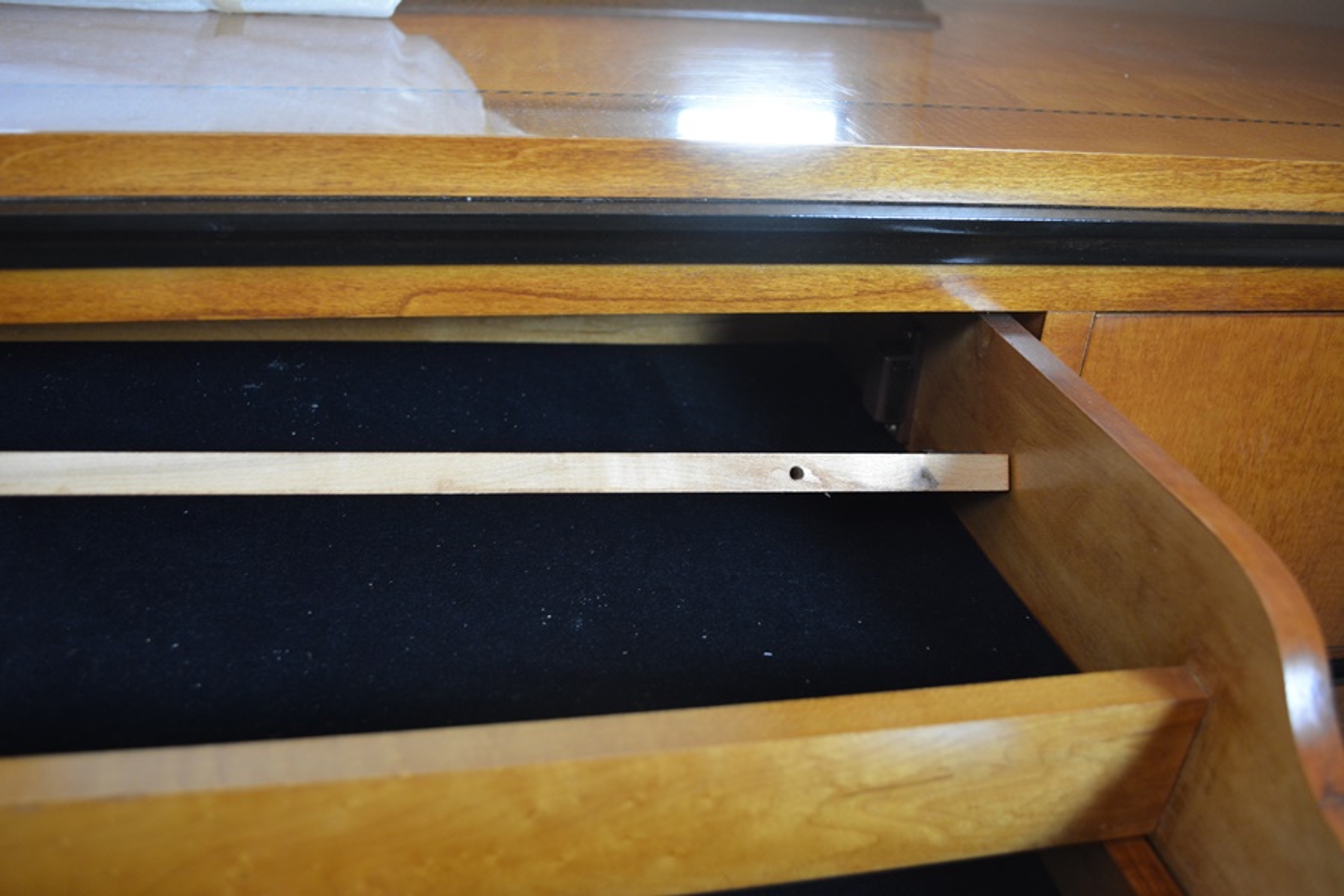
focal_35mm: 30
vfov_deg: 43.6
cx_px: 672
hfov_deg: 61.9
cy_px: 448
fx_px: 1120
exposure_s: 1/30
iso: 1000
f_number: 3.8
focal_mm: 20
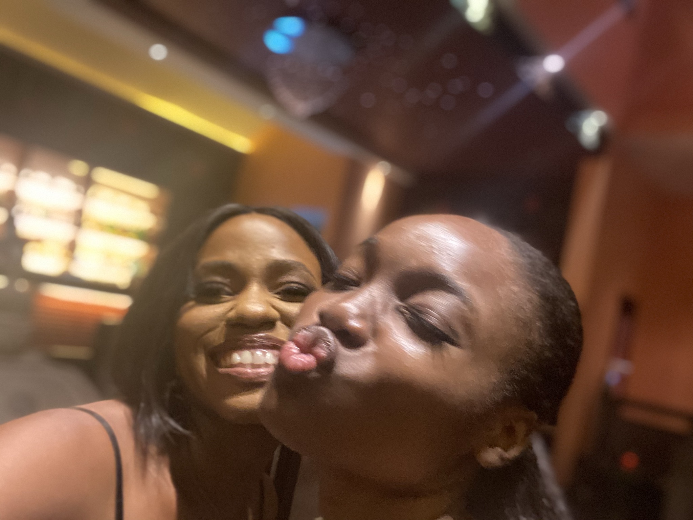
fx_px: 601
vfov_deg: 46.8
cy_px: 260
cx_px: 346
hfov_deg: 60.0
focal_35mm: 30
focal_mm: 2.71
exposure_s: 1/25
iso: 640
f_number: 2.2
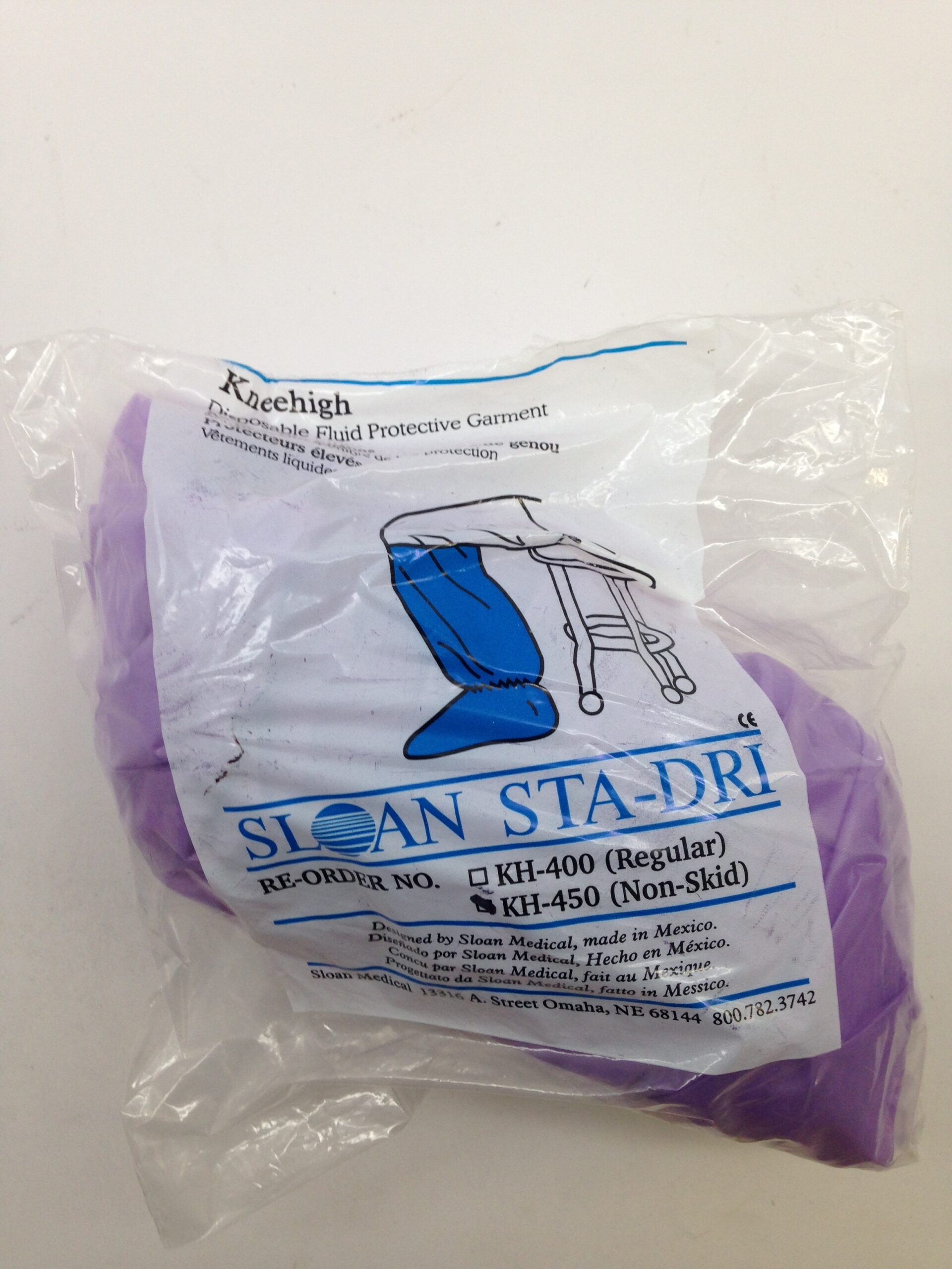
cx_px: 476
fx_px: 1210
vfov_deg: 55.4
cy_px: 634
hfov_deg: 42.9
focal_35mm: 33
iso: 64
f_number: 2.4
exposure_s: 1/60
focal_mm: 4.12
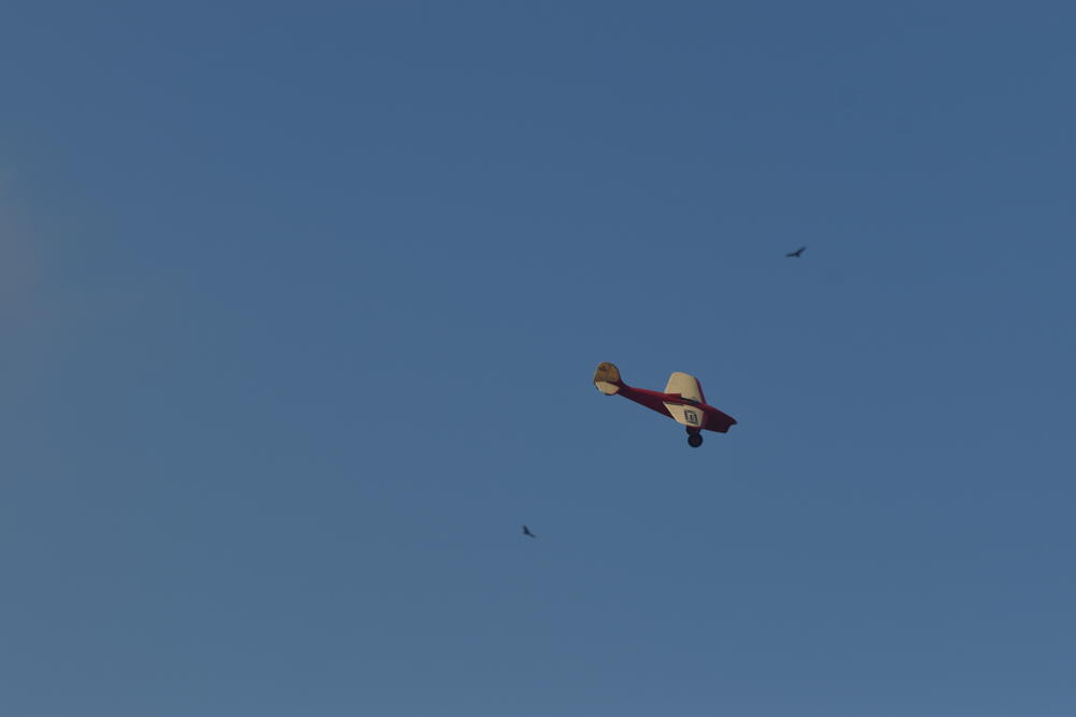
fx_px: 10761
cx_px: 538
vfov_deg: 3.8
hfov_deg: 5.7
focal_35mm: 360
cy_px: 358
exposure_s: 1/2500
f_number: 6.3
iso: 200
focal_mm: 240
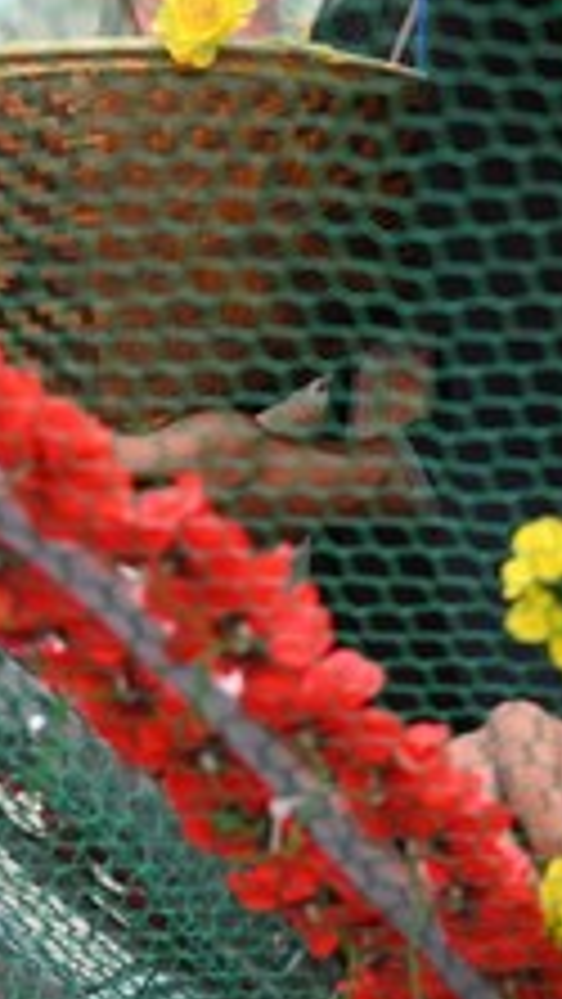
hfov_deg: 7.3
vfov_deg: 13.4
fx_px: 4209
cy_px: 63
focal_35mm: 159
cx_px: 1214
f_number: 4
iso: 200
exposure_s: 1/60
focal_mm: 52
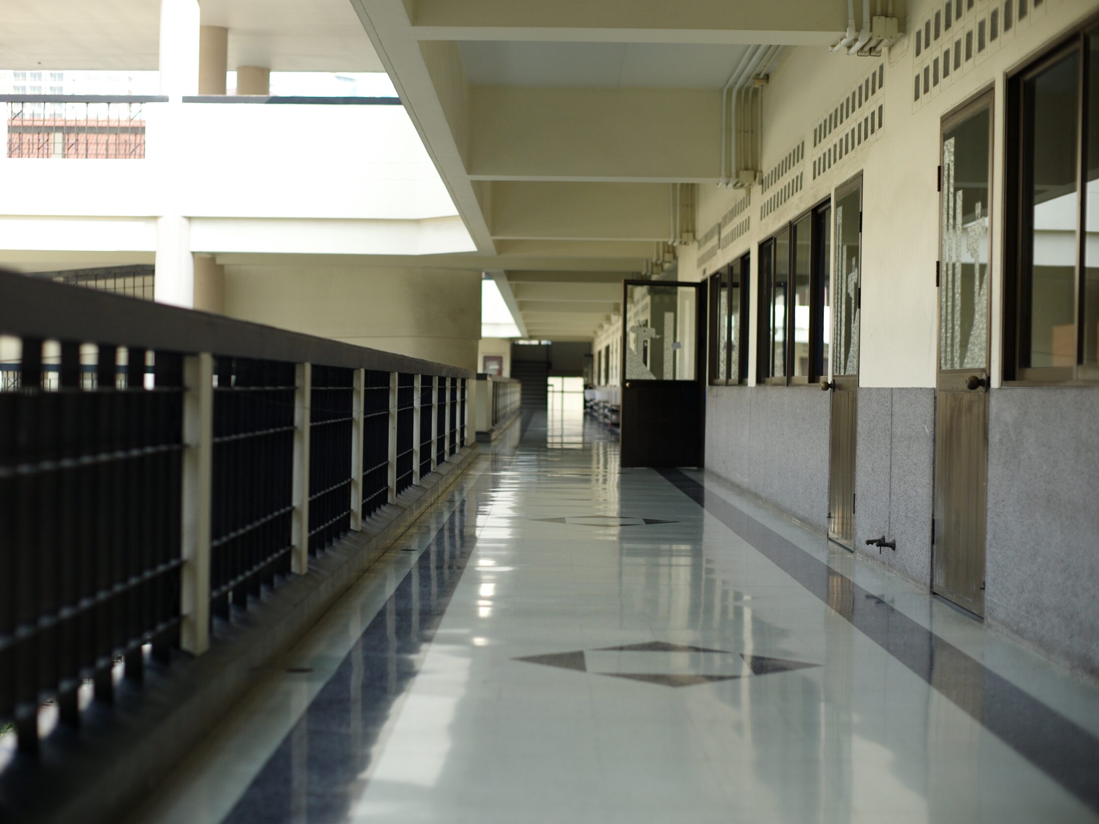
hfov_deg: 34.9
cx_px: 487
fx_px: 1746
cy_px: 406
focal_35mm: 55
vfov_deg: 26.6
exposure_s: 1/1500
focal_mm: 50
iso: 400
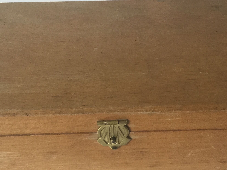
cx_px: 119
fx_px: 400
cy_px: 112
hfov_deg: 31.7
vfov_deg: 23.9
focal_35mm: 61
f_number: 2.4
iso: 32
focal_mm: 3.3
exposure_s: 1/33
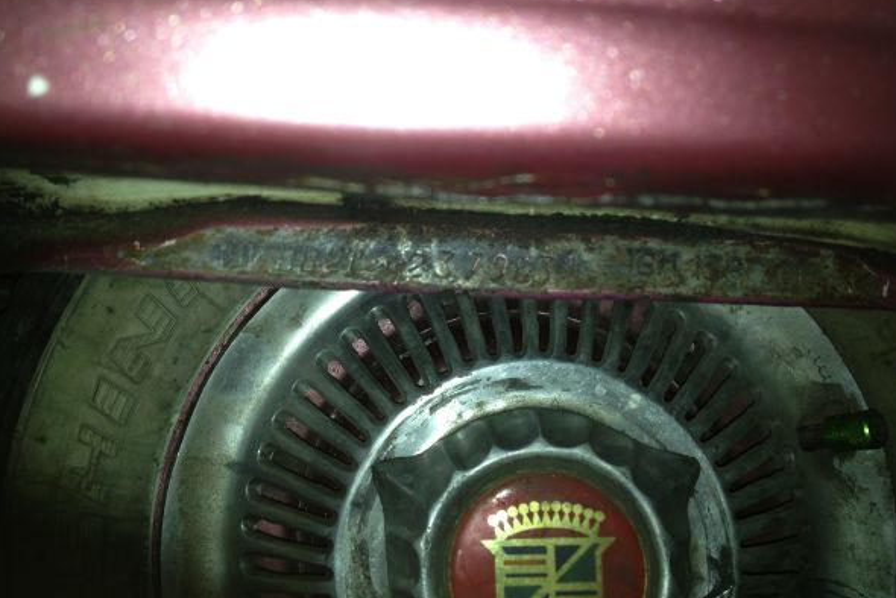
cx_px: 450
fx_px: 921
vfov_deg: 36.0
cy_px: 296
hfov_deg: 51.9
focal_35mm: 37
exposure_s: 1/66
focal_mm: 4.28
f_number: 2.4
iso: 50
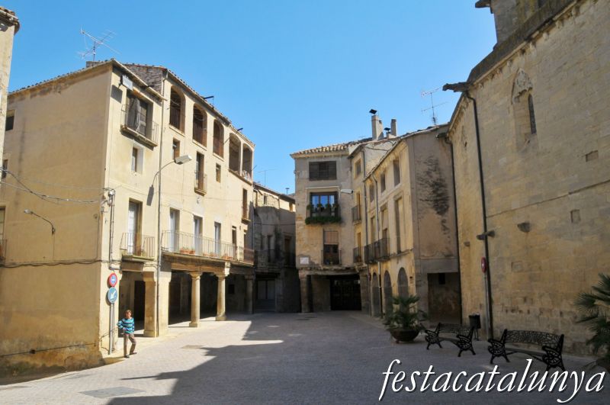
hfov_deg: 67.5
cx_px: 305
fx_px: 457
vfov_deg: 47.8
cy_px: 202
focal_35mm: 27
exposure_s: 1/250
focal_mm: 18
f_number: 11
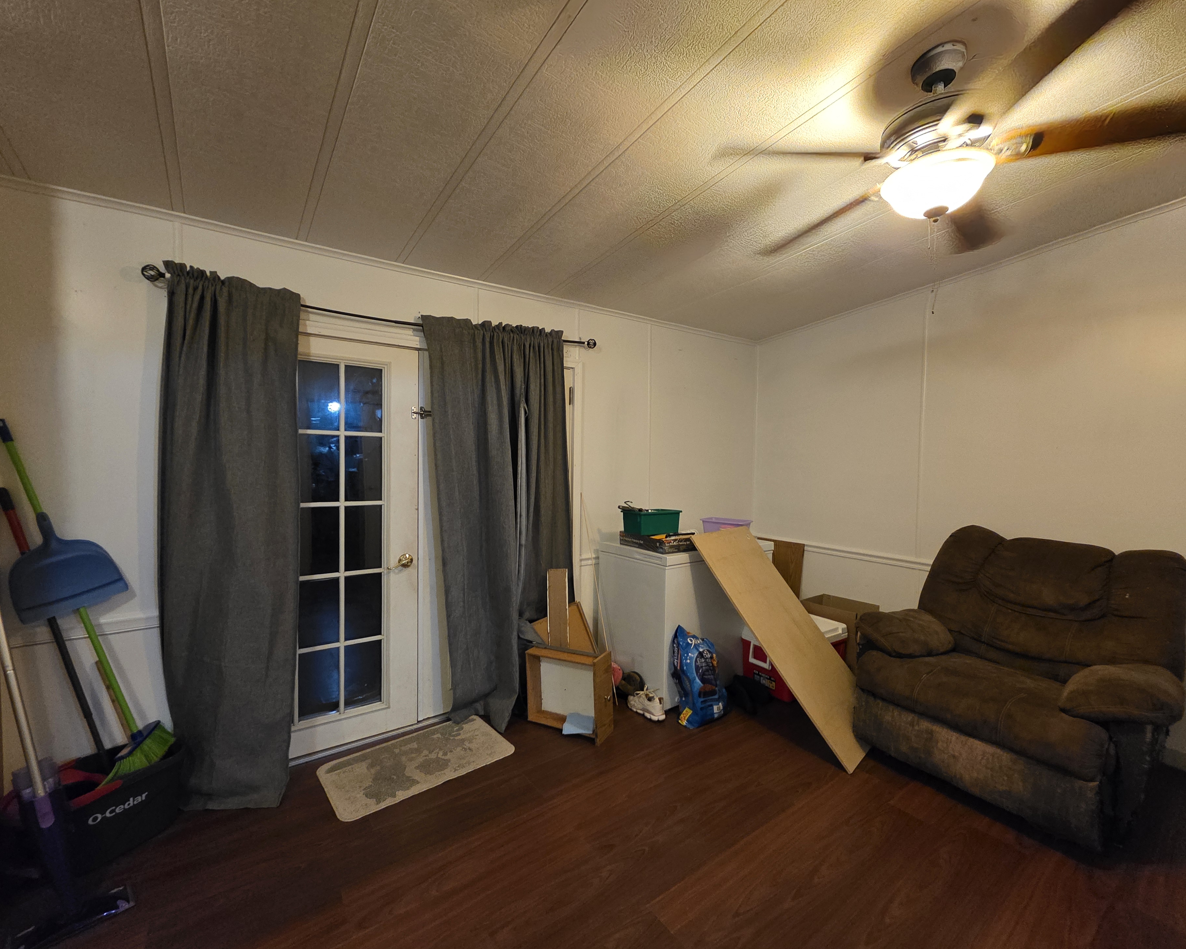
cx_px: 595
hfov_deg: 100.7
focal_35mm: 14
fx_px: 491
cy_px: 474
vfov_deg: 88.0
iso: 1250
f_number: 1.9
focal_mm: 2.2
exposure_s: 1/60
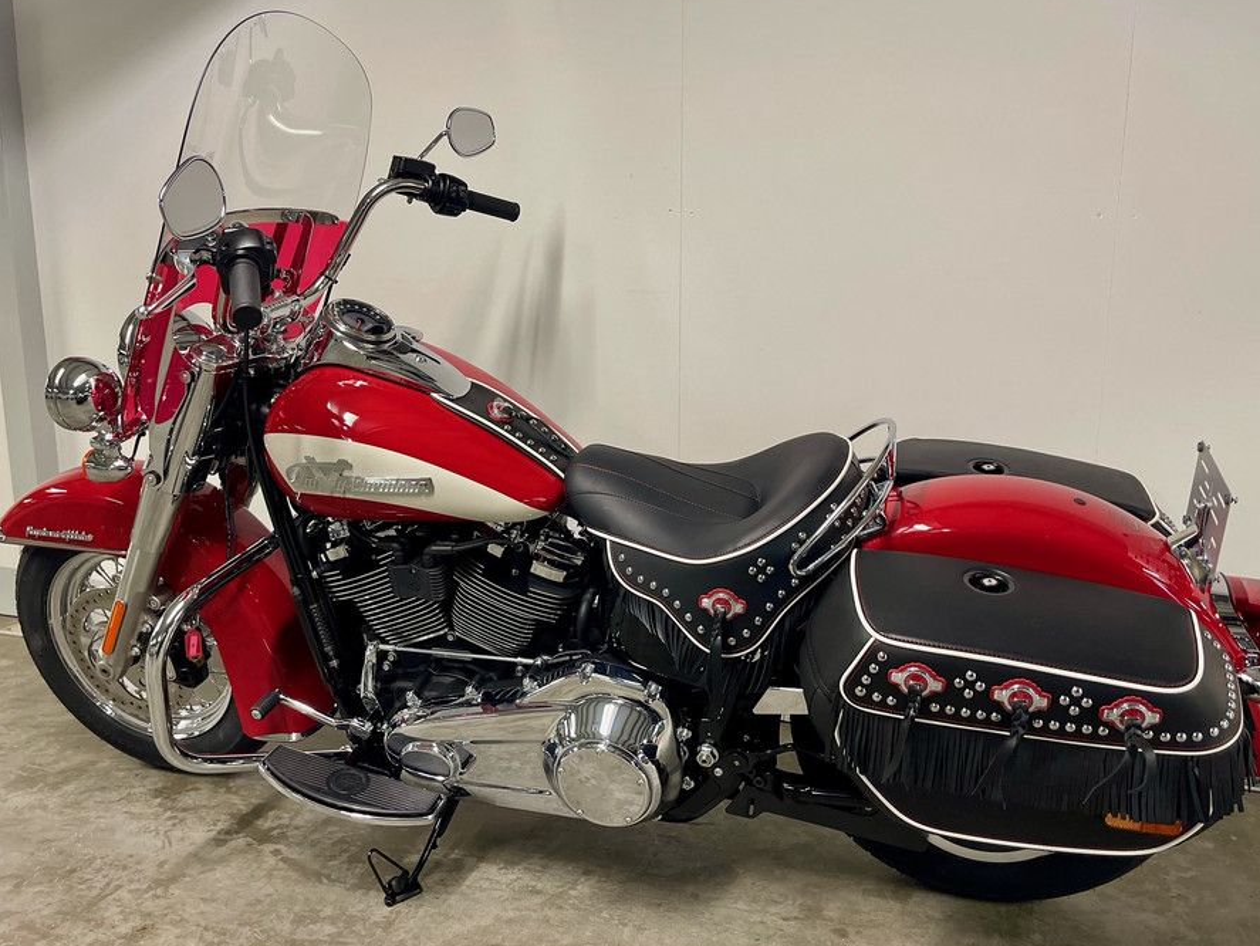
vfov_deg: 46.8
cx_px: 635
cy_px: 457
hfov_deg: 59.9
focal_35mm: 30
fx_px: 1092
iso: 200
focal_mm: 5.1
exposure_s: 1/50
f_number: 1.6
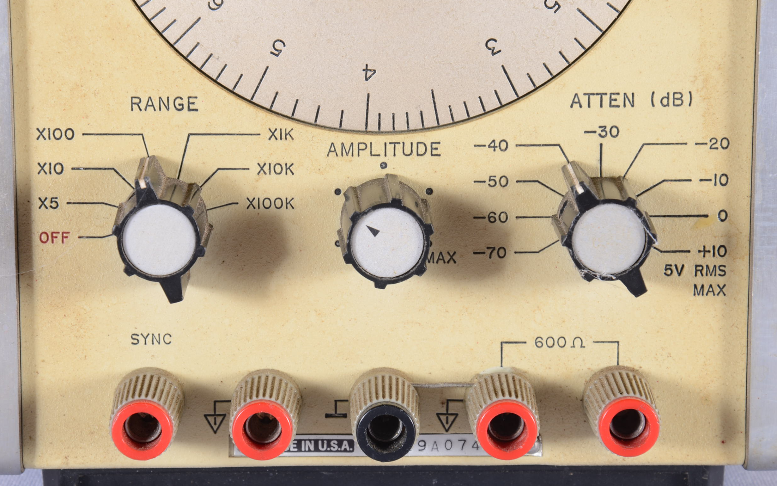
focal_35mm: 161
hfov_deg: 13.0
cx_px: 388
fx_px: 3399
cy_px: 251
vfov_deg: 8.2
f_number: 13
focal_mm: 105
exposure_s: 1/100
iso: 160
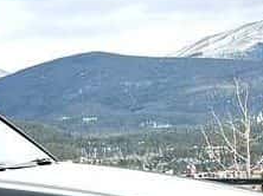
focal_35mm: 125
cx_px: -234
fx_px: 949
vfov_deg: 11.6
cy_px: 247
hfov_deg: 13.8
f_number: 1.5
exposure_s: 1/1468
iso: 50
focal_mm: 5.7
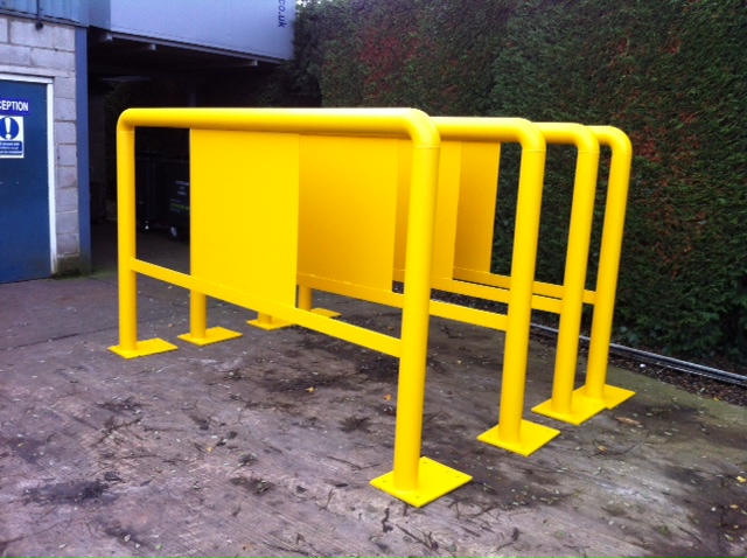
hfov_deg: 52.7
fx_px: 754
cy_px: 279
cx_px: 374
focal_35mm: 35
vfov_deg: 40.6
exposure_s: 1/60
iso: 80
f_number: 2.8
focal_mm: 3.85
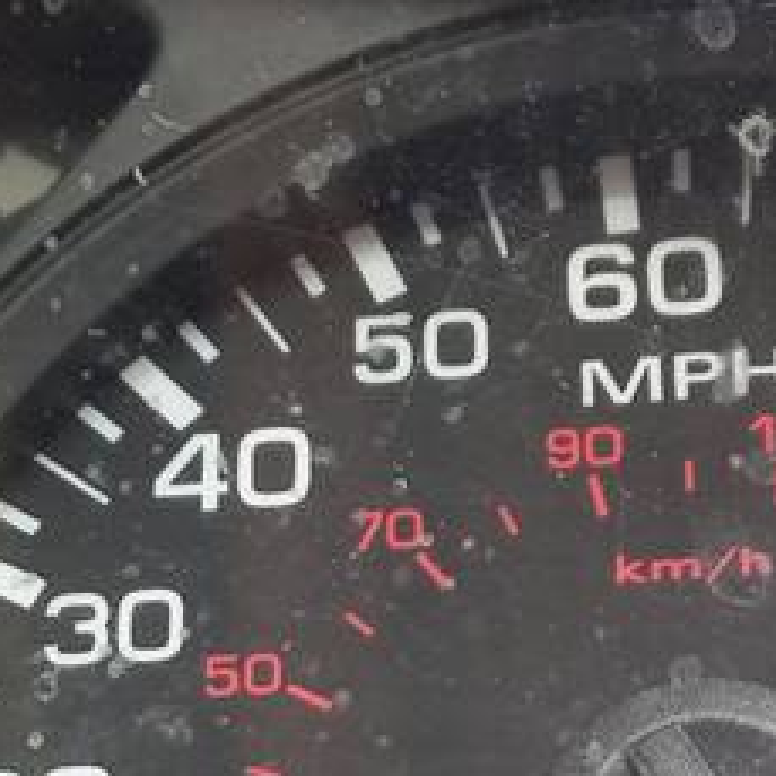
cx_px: 359
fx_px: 2511
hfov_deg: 17.6
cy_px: 895
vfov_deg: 16.9
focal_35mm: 99
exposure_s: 1/33.3
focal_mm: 4.6
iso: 250
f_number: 1.8
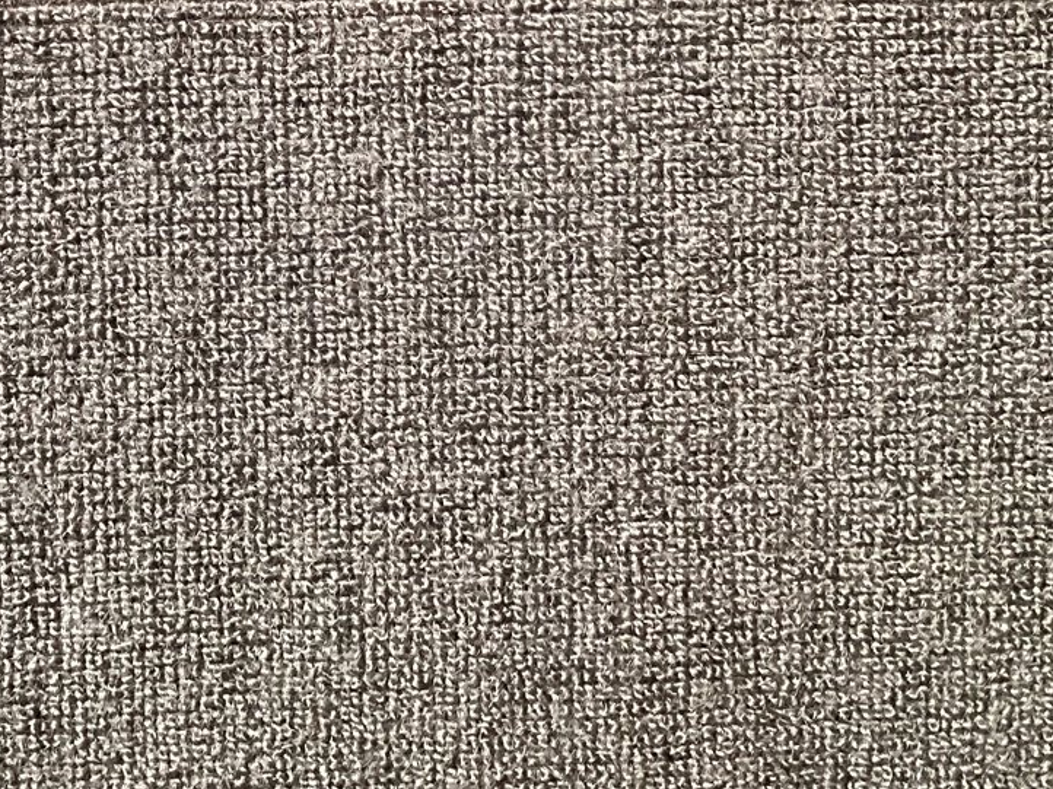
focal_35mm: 65
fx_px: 1977
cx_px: 341
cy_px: -37
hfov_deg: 29.6
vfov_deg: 21.6
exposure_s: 1/33
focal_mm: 3.3
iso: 250
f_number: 2.4
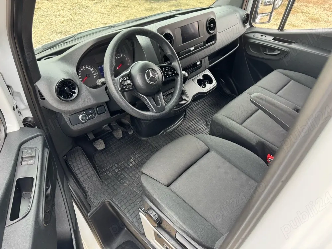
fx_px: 230
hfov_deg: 71.6
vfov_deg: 56.8
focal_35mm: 24
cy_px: 124
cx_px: 166
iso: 160
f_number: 1.78
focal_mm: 6.76
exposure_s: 1/121
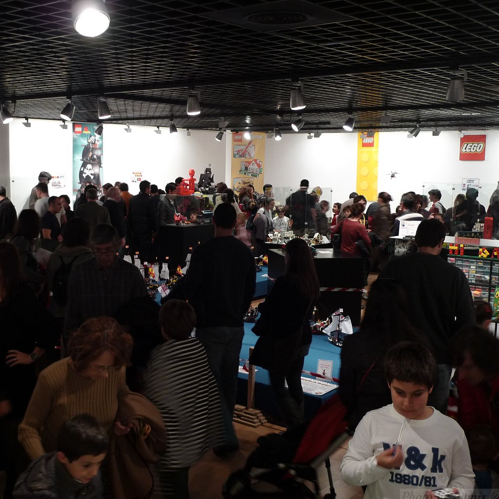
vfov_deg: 40.0
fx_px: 685
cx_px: 200
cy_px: 252
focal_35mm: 42
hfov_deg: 39.9
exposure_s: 1/13
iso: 200
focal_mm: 7.4
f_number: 2.3
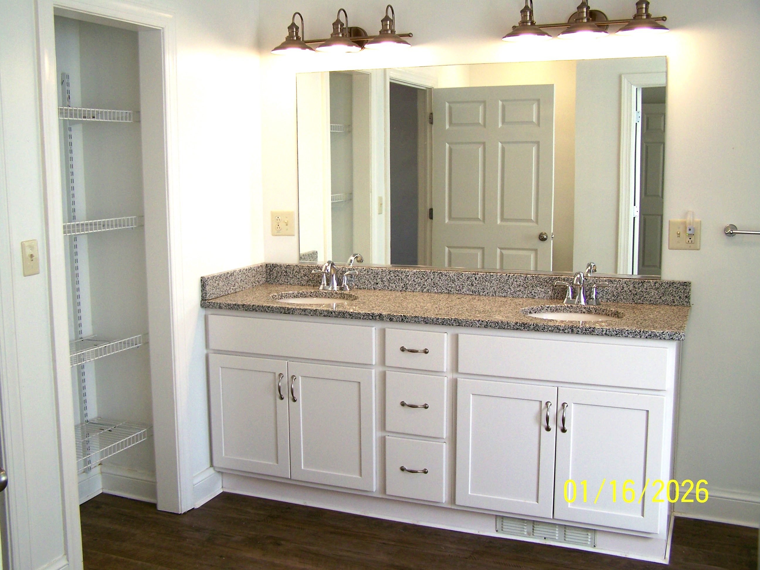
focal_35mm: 38
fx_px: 834
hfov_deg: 49.0
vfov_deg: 37.7
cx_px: 380
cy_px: 285
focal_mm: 6.3
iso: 64
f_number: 2.8
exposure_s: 1/60
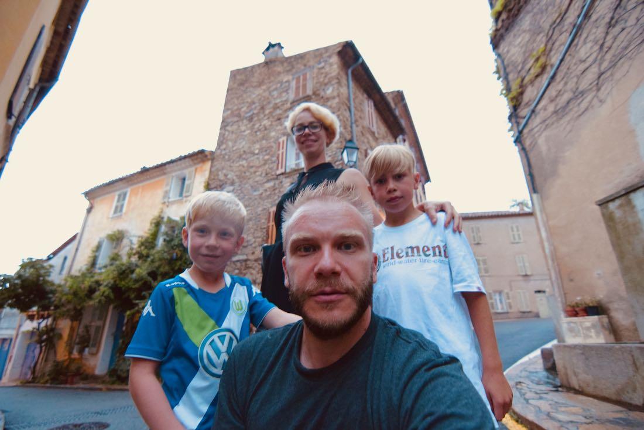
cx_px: 322
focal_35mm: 16
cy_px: 215
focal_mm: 11
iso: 3200
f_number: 2.8
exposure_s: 1/8
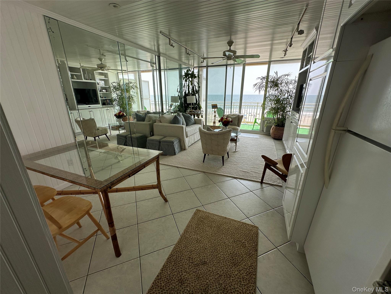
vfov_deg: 85.7
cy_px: 147
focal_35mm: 14
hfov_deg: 102.1
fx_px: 158
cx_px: 196
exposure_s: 1/355
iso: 40
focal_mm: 2.22
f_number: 2.2
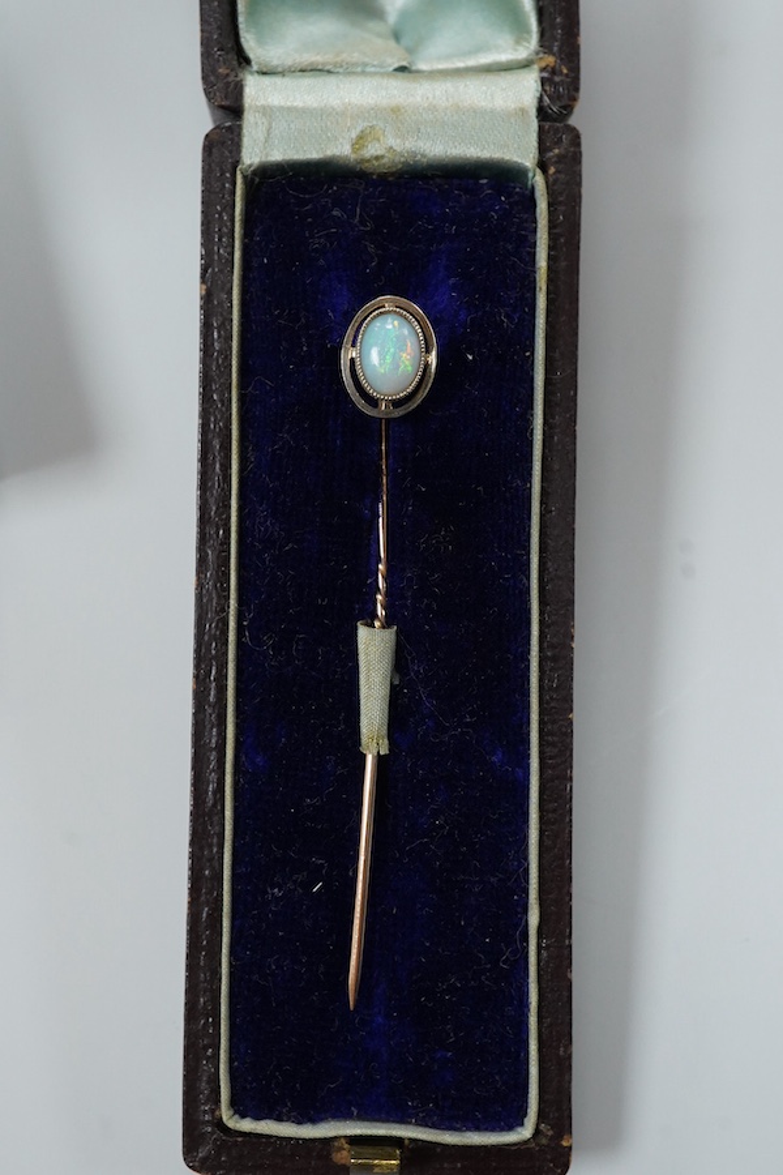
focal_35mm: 45
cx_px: 392
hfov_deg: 29.9
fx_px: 1468
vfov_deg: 43.6
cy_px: 588
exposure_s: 1/50
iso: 2500
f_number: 16
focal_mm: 30
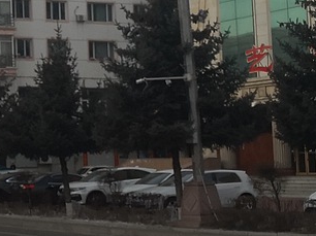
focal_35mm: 113
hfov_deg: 16.1
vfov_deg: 13.0
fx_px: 1031
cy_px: 32
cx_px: -145
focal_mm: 3.95
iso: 50
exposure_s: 1/1709
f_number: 1.6
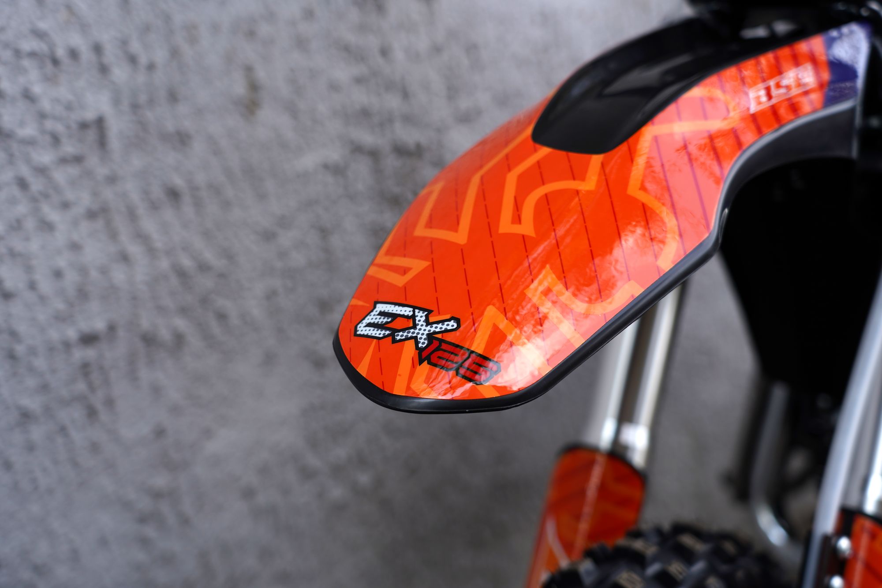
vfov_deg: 23.8
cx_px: 441
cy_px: 294
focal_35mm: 57
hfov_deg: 35.1
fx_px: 1396
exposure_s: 1/160
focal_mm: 57
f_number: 4
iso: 100
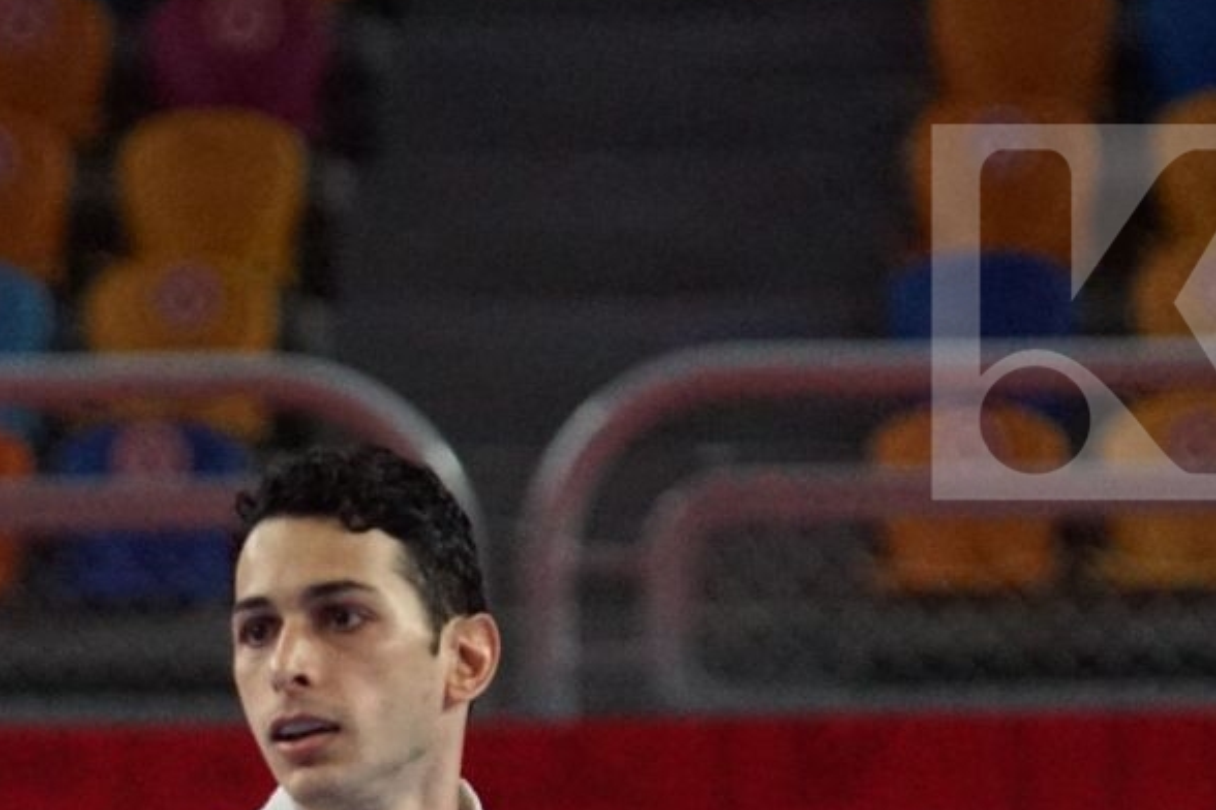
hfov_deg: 3.3
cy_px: 1043
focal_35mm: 620
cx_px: -277
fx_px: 20925
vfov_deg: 2.2
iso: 3200
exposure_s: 1/2000
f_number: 2.8
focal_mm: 135
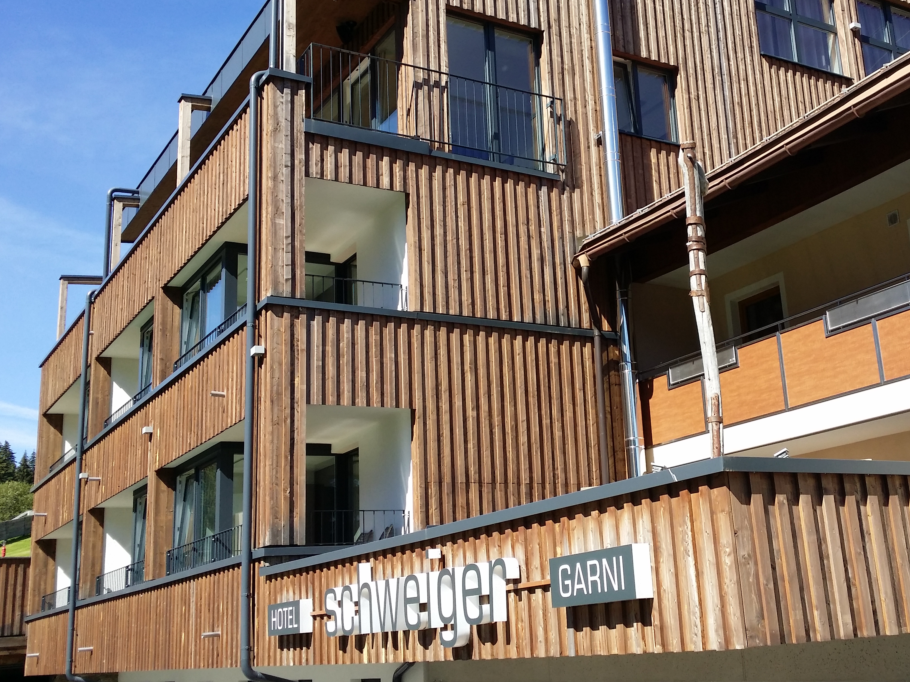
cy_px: 290
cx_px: 550
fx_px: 1025
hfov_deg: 47.6
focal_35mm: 39
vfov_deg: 36.7
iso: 50
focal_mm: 4.13
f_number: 2.2
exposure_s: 1/630
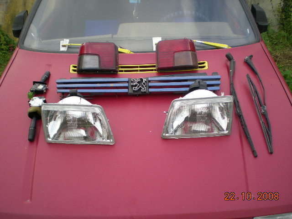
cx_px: 146
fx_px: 321
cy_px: 110
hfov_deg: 49.0
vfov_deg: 37.7
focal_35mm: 38
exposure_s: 1/81.4
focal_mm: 6.3
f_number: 3.1
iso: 50
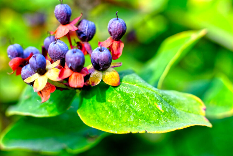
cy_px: 78
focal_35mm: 84
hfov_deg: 24.2
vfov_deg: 16.3
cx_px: 116
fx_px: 544
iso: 400
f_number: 4
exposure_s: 1/400
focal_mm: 56
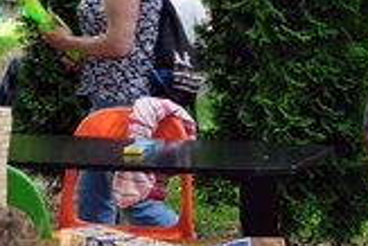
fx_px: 1770
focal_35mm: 173
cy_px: 248
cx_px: 264
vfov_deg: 7.9
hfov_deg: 11.8
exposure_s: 1/100
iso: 200
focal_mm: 29
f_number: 7.1
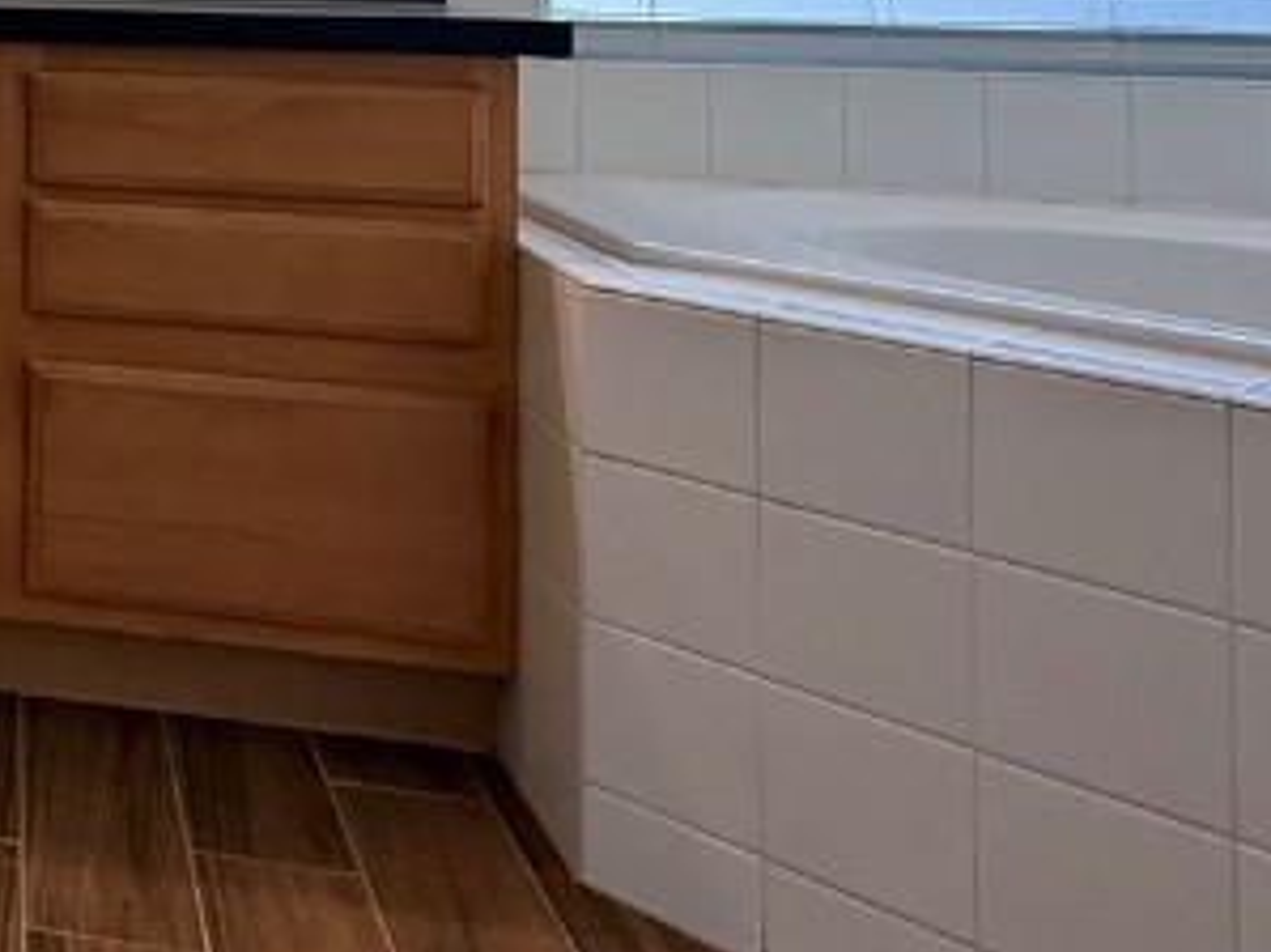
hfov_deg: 30.4
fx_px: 1762
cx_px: -421
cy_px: -132
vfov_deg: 27.3
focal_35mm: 48
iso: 125
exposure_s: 1/120
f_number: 2.2
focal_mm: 2.22
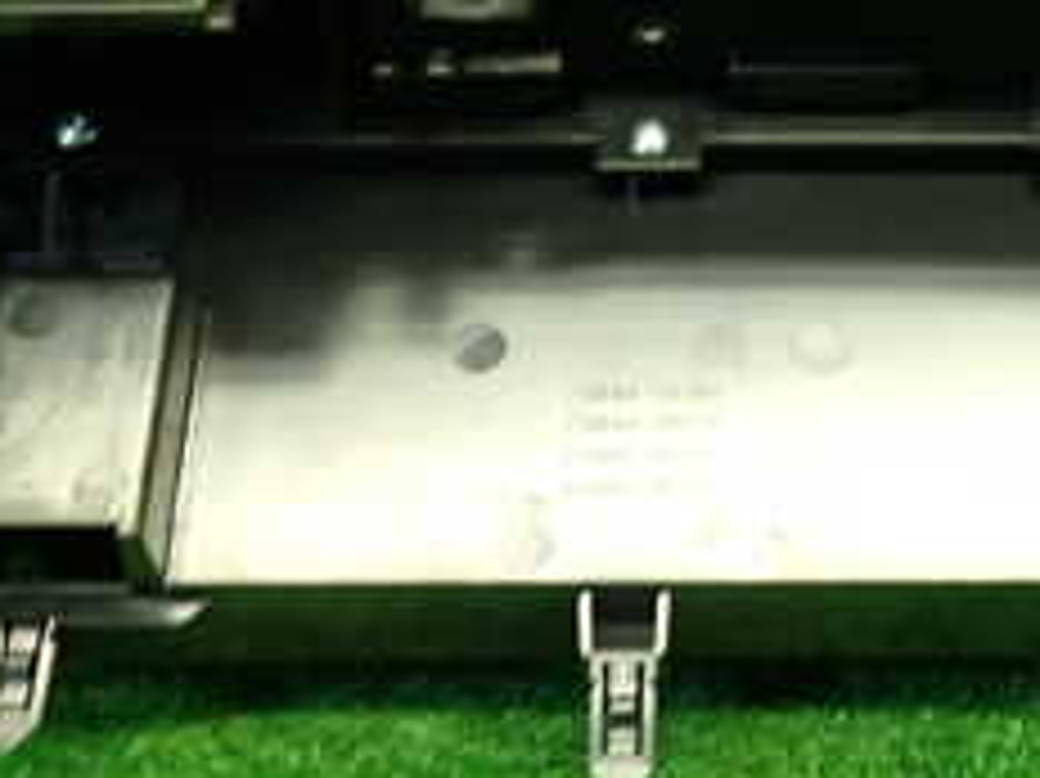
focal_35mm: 78
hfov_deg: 24.8
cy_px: 40
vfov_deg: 18.5
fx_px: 2342
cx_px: 734
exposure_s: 1/30
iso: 320
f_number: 2.3
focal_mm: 5.4
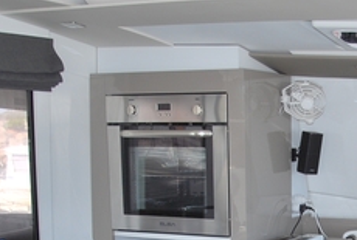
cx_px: 335
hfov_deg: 26.5
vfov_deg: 17.9
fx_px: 726
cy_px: 290
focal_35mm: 73
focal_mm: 16
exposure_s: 1/125
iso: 140
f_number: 3.5
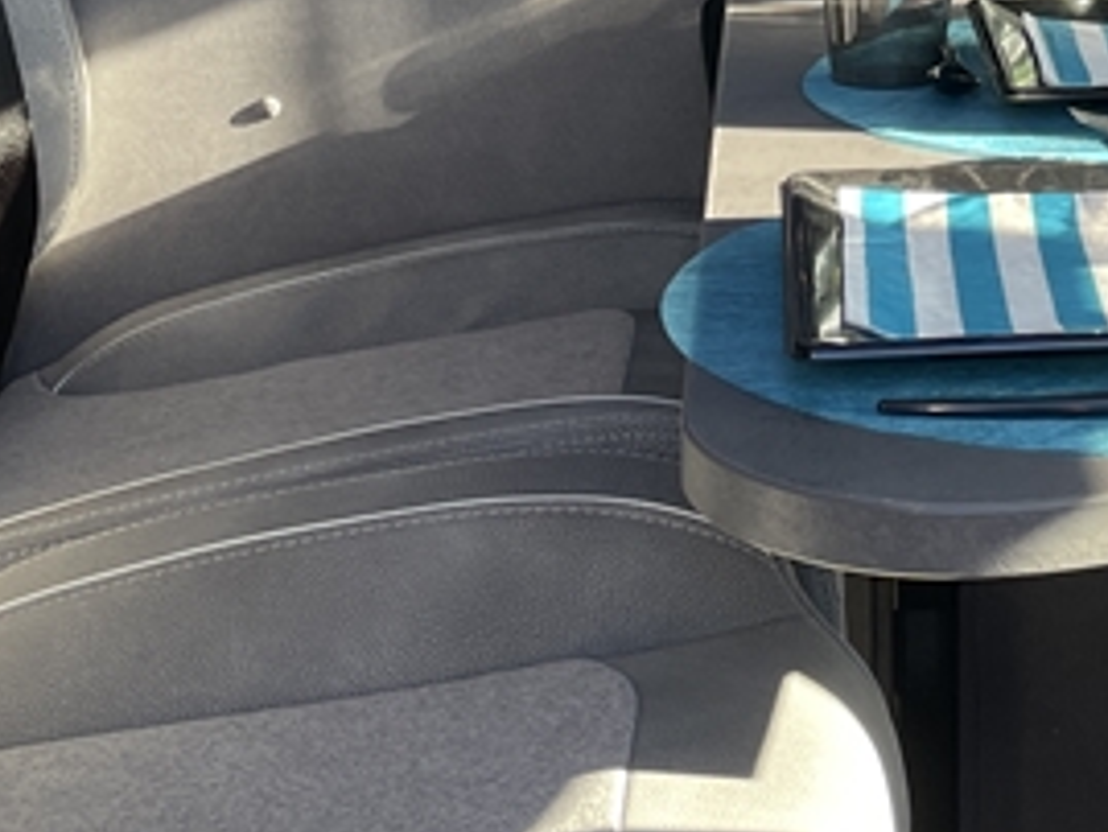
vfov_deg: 16.2
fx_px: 2786
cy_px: -204
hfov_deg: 21.7
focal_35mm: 87
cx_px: 1104
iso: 32
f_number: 1.6
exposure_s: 1/142
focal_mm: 4.2
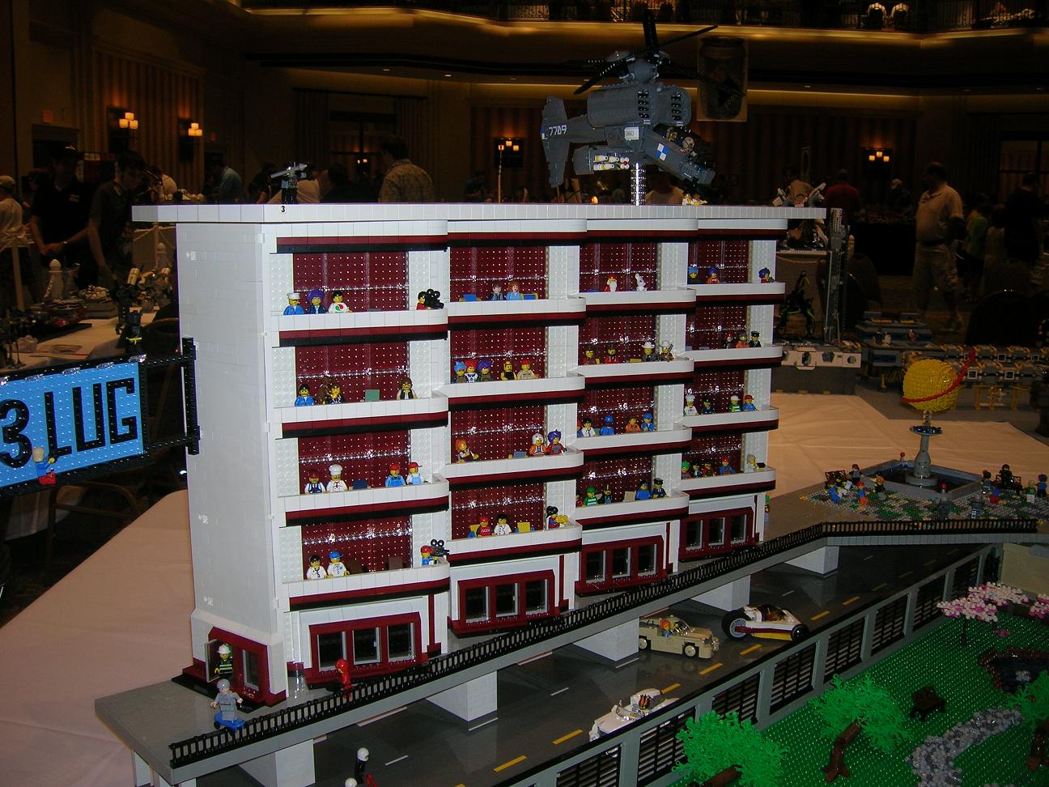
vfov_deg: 41.8
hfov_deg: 54.0
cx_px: 524
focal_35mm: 34
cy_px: 394
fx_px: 1030
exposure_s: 1/60.1
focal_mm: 5.7
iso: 50
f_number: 2.9
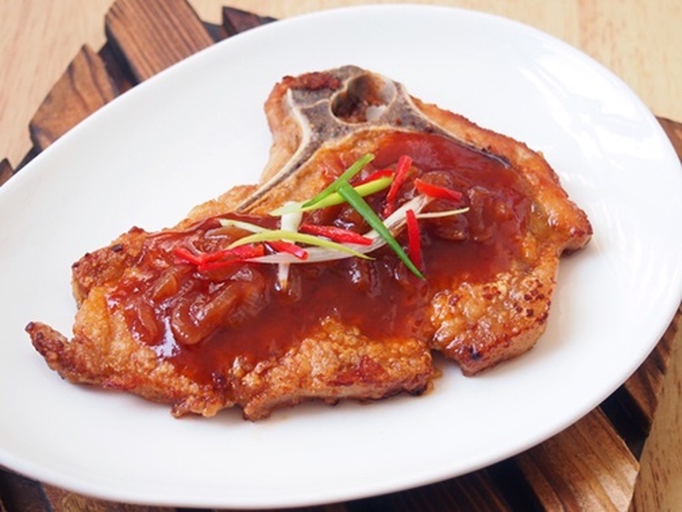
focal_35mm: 76
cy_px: 256
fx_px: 1498
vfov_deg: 19.4
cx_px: 341
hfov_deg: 25.7
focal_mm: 38
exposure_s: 1/80
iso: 640
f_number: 5.4
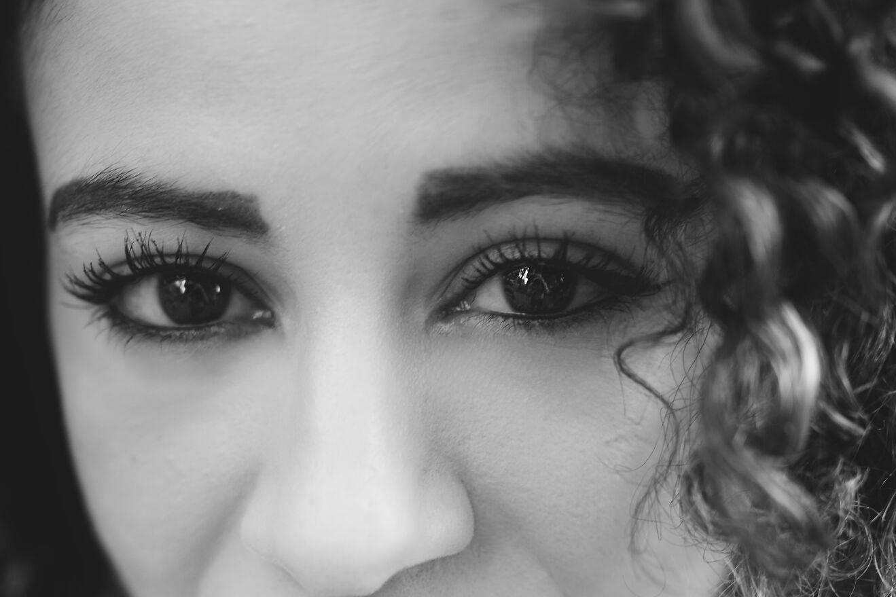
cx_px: 484
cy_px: 515
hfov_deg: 22.4
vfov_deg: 14.9
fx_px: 2264
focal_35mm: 91
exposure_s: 1/160
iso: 125
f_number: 1.4
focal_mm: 33
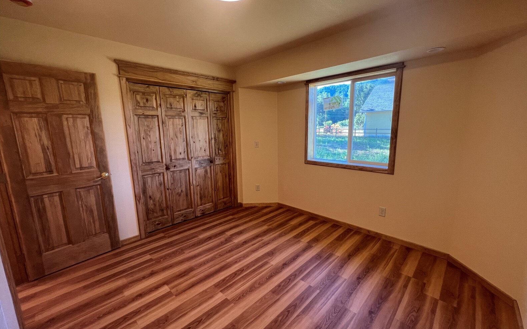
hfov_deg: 105.3
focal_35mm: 14
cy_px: 162
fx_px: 201
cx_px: 267
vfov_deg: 78.6
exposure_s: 1/69
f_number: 1.8
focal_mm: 1.57
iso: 100
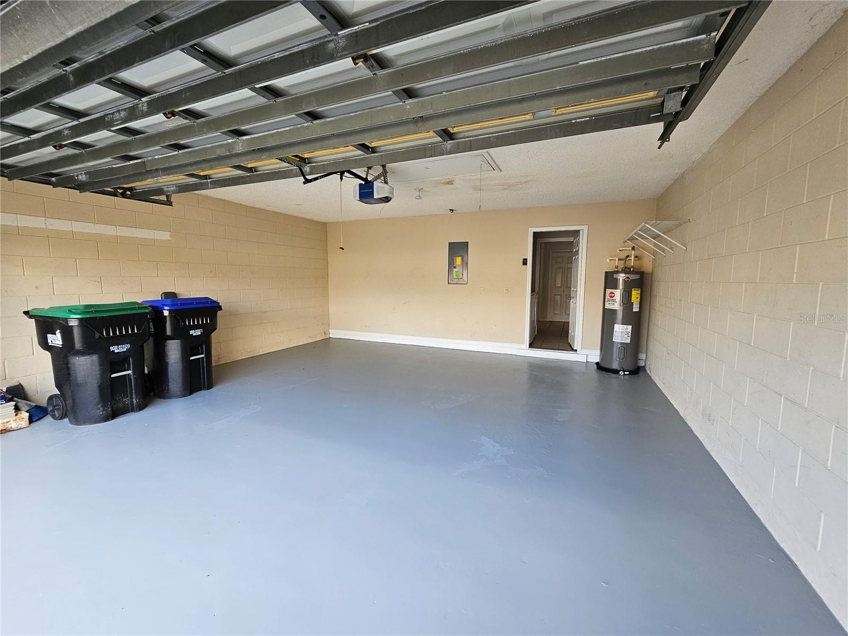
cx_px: 424
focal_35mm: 13
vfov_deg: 89.9
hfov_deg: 106.2
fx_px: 318
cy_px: 318
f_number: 2.2
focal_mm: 2.2
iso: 160
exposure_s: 1/207
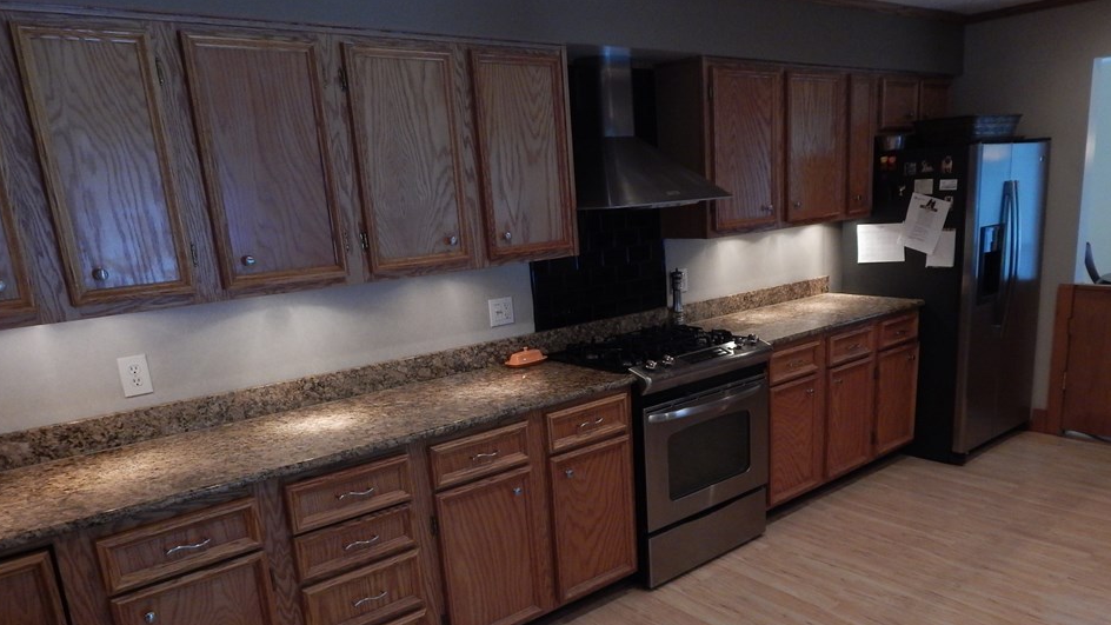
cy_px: 407
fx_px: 766
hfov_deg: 71.8
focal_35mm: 26
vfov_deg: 43.9
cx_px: 586
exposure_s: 1/30
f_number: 3
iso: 320
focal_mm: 4
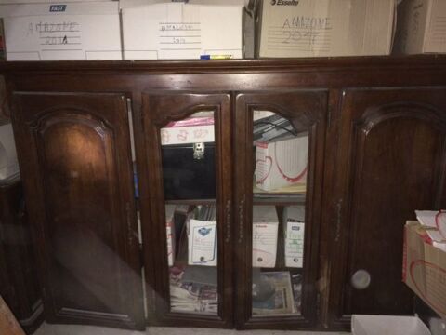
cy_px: 168
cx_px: 223
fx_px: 374
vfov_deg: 48.2
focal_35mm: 29
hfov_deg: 61.7
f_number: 2.2
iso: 250
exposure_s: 1/17
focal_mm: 4.15
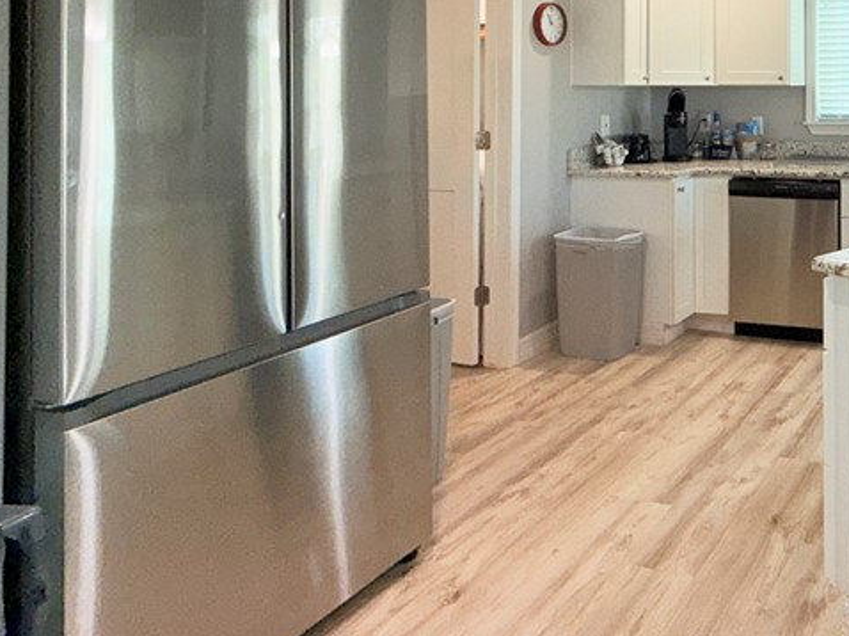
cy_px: 82
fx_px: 735
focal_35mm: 30
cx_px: 844
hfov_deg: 49.3
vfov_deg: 43.3
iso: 50
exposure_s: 1/122
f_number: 2.2
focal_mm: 2.22
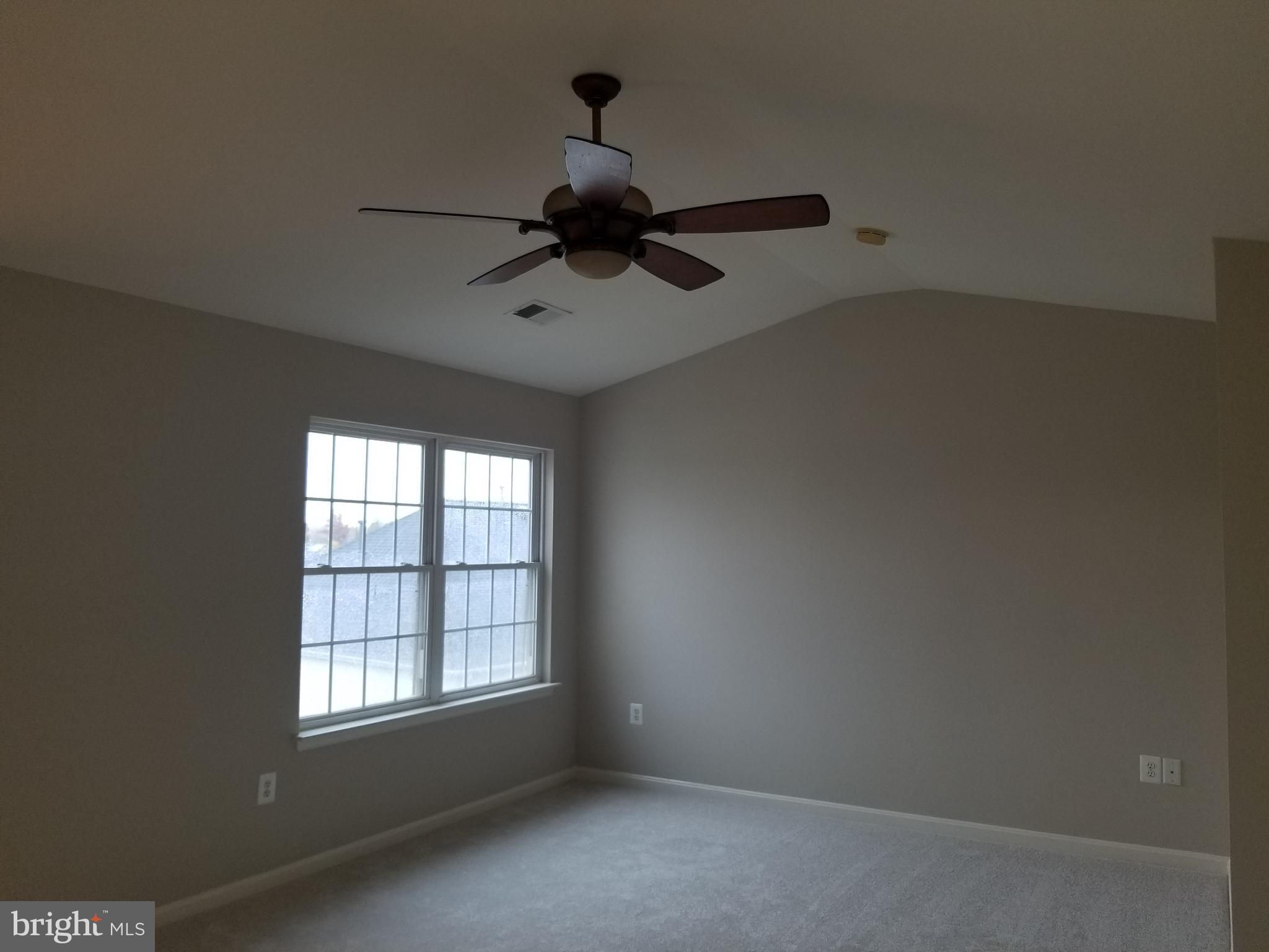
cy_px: 476
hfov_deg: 67.3
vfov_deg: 53.1
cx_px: 634
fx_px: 953
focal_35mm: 26
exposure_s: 1/40
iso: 100
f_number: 1.7
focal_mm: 4.3
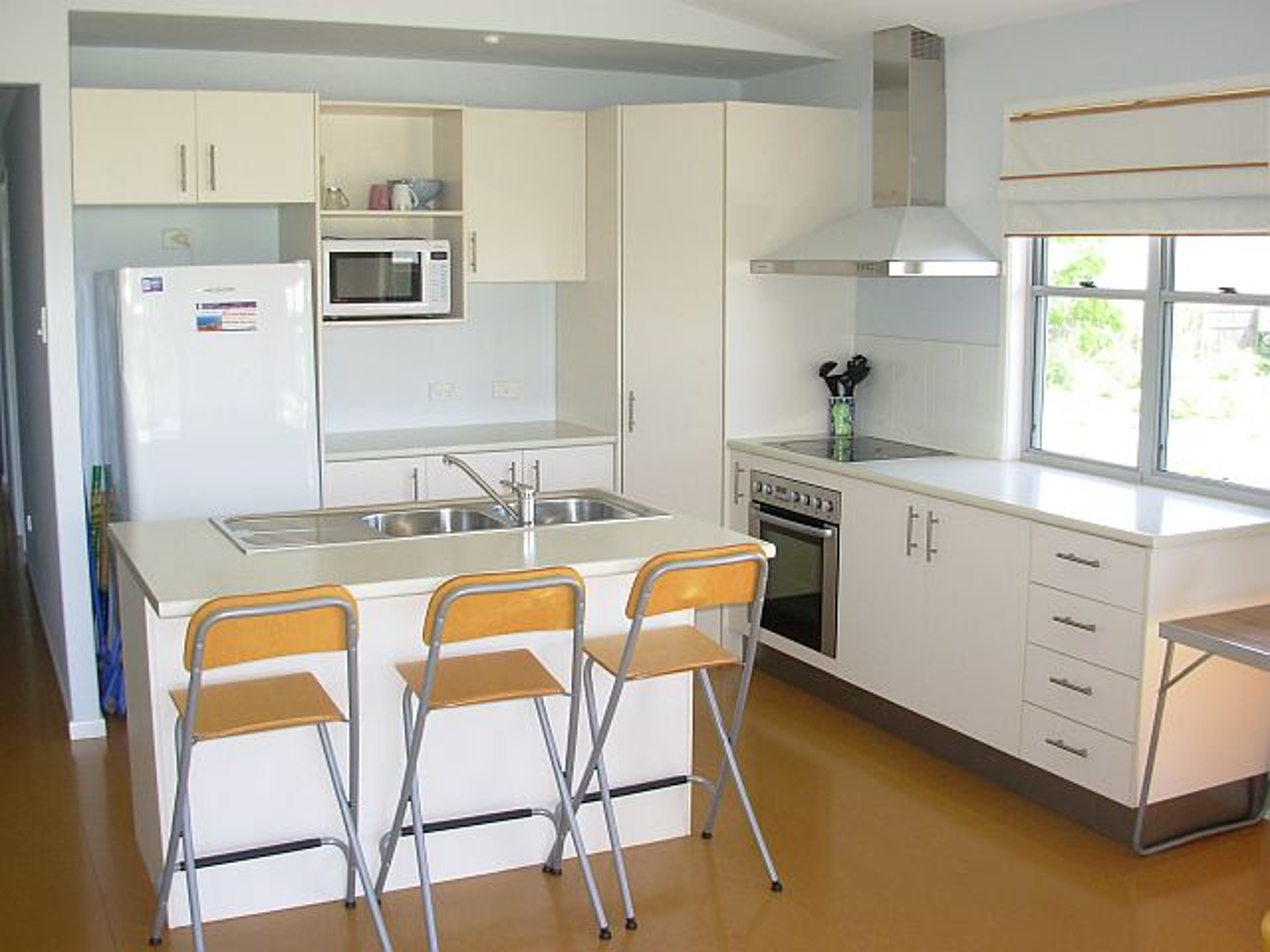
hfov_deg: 49.0
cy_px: 476
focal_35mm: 38
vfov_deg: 37.7
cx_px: 635
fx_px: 1394
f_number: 2.9
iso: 71
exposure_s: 1/45.3
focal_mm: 6.3
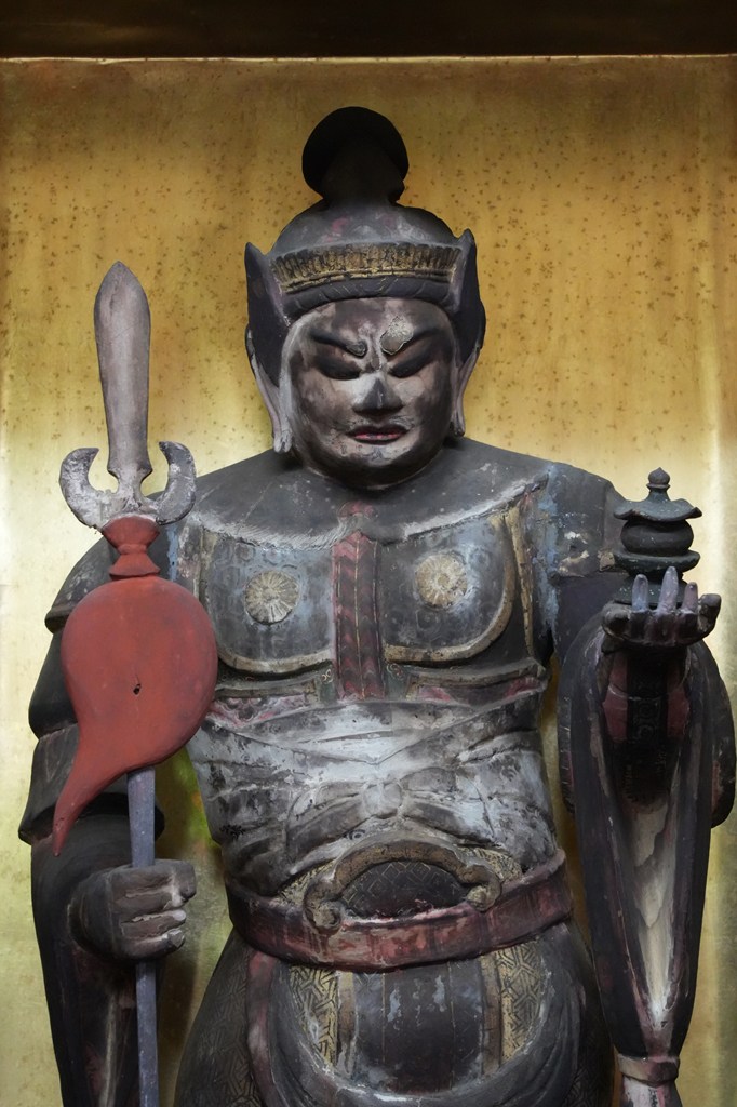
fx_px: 3226
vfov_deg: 19.5
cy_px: 554
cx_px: 368
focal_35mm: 105
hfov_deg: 13.0
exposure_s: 1/60
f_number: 10
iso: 12800
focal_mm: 105
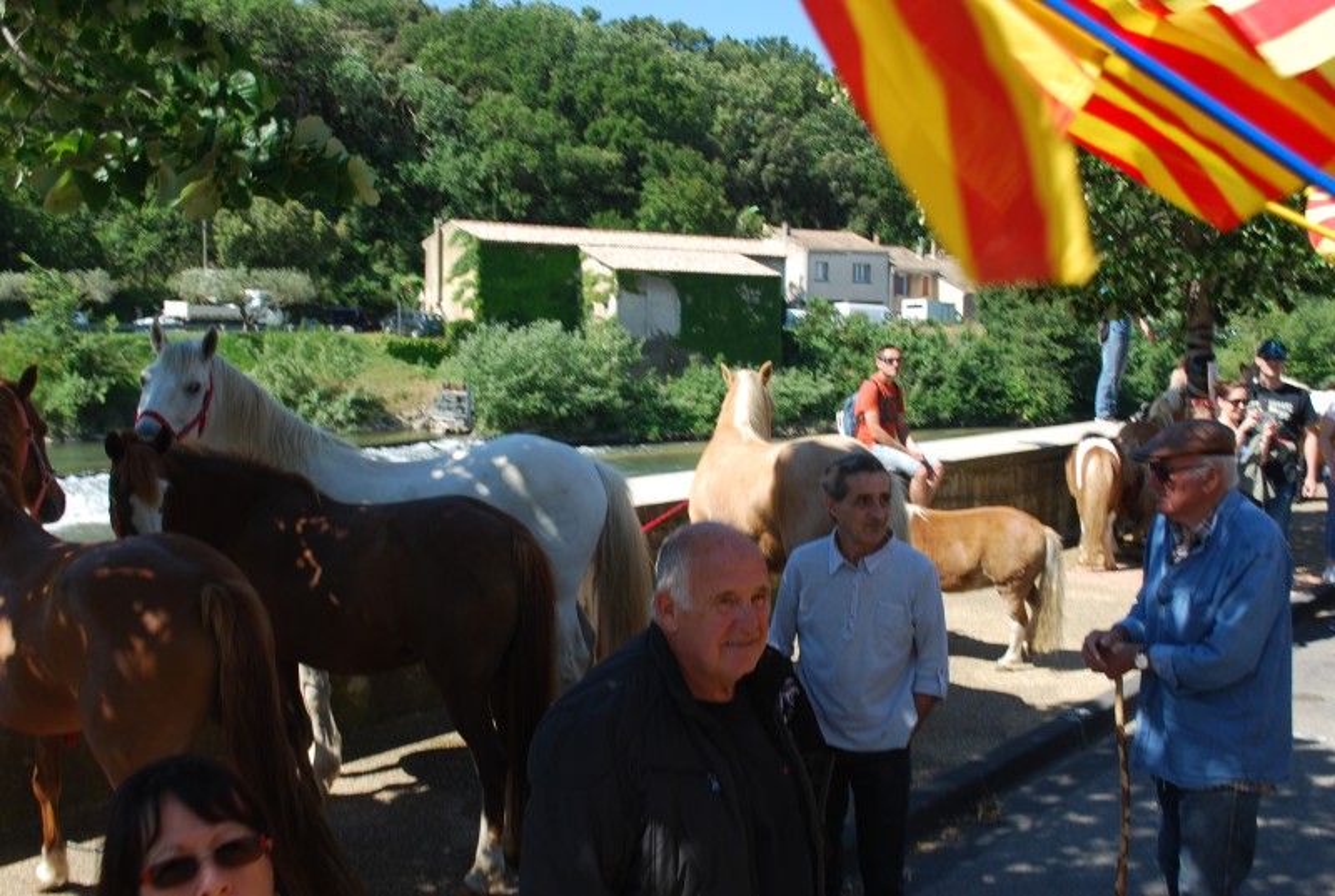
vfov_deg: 34.4
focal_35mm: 39
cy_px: 448
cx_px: 668
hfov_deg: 49.5
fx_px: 1449
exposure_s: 1/160
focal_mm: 26
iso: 100
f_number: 6.3
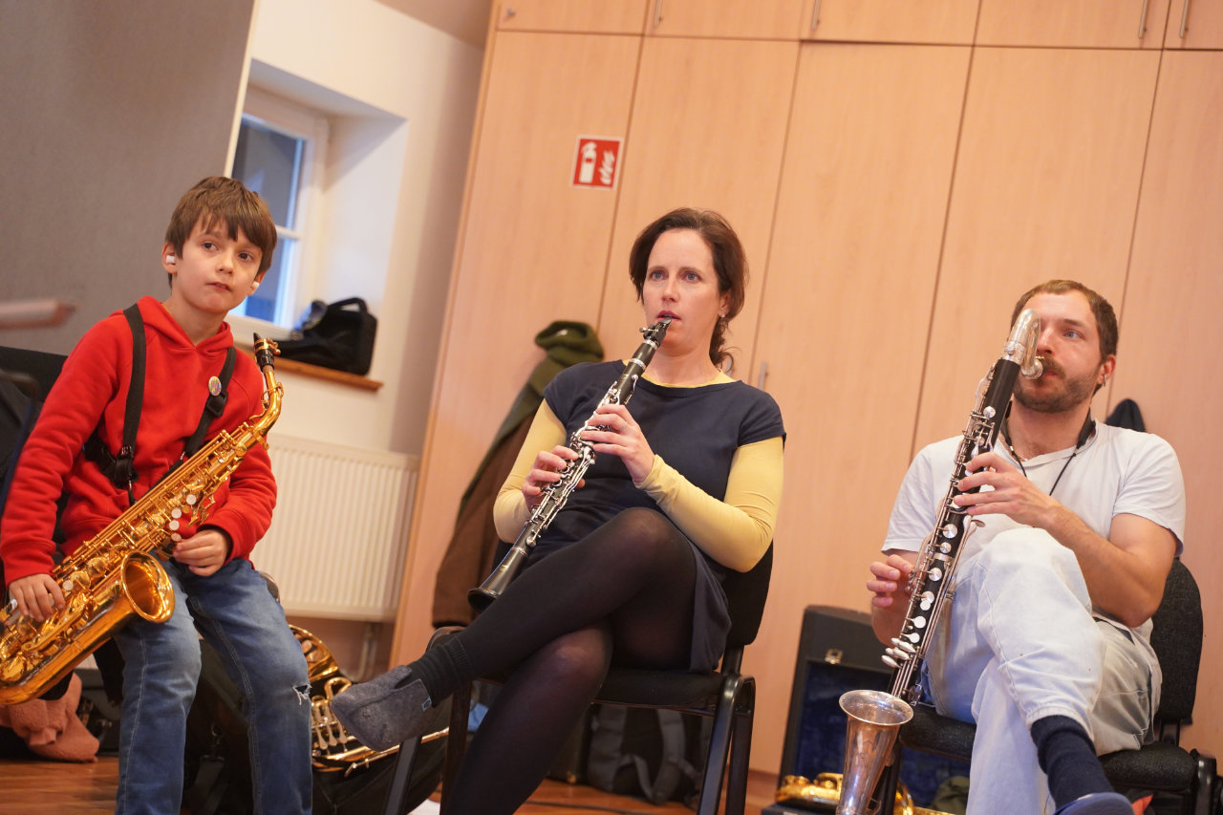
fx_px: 2547
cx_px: 612
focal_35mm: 75
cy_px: 408
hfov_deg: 27.0
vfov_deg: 18.2
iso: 4000
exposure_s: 1/160
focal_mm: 75
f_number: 4
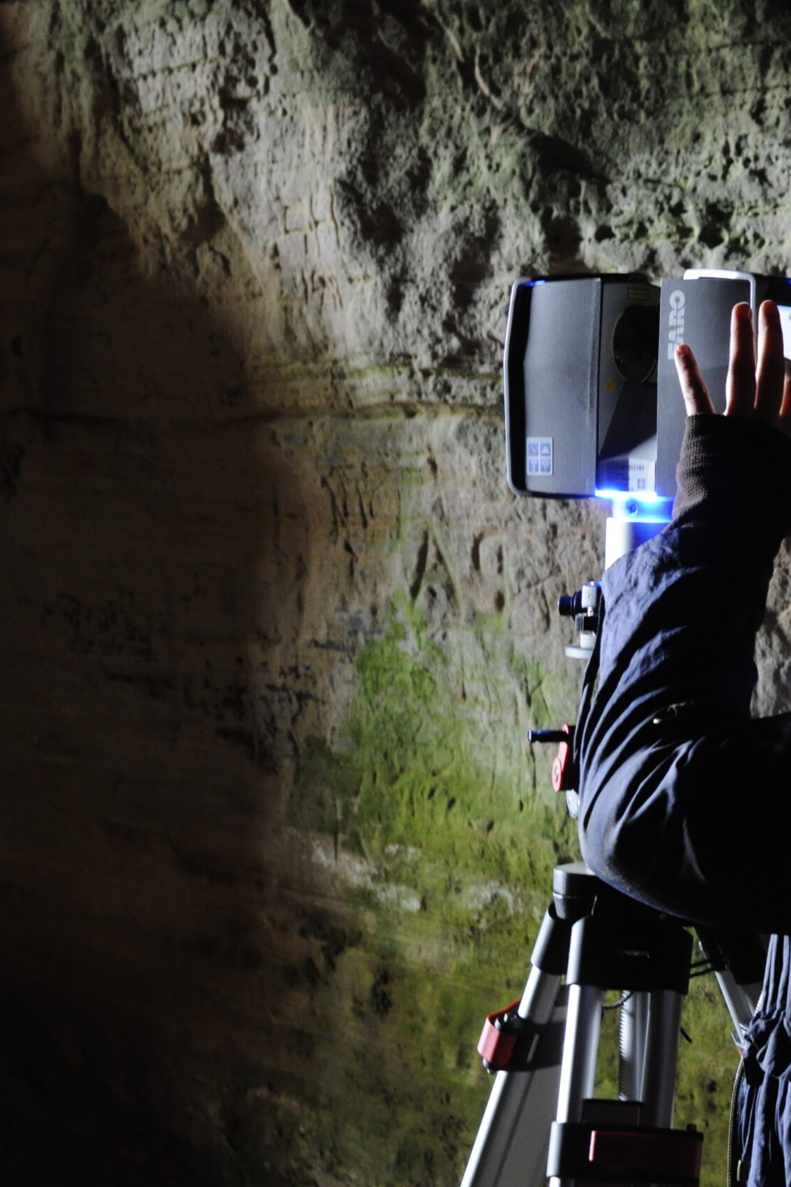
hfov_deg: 16.9
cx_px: 691
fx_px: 2629
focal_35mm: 80
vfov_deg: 25.4
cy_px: 589
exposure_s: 1/15
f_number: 5
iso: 1600
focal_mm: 35
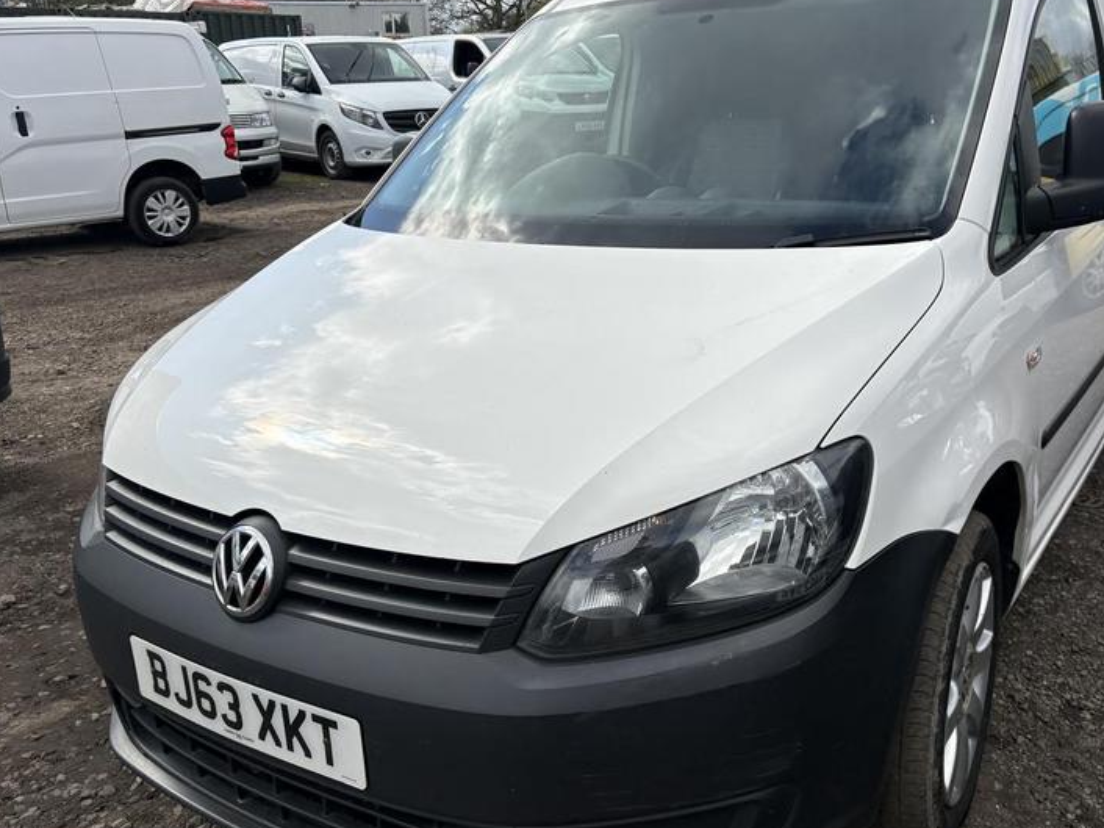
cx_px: 619
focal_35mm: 33
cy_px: 426
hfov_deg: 55.2
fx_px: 1052
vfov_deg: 42.9
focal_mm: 5.96
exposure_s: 1/3623
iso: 50
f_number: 1.6
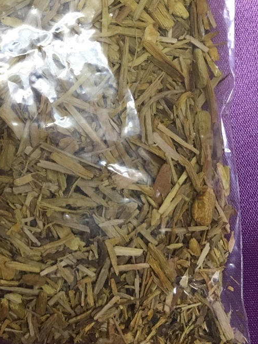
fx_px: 705
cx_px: 57
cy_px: 4
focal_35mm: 71
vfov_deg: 26.0
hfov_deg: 20.5
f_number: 2.2
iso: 80
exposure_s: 1/30
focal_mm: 4.15
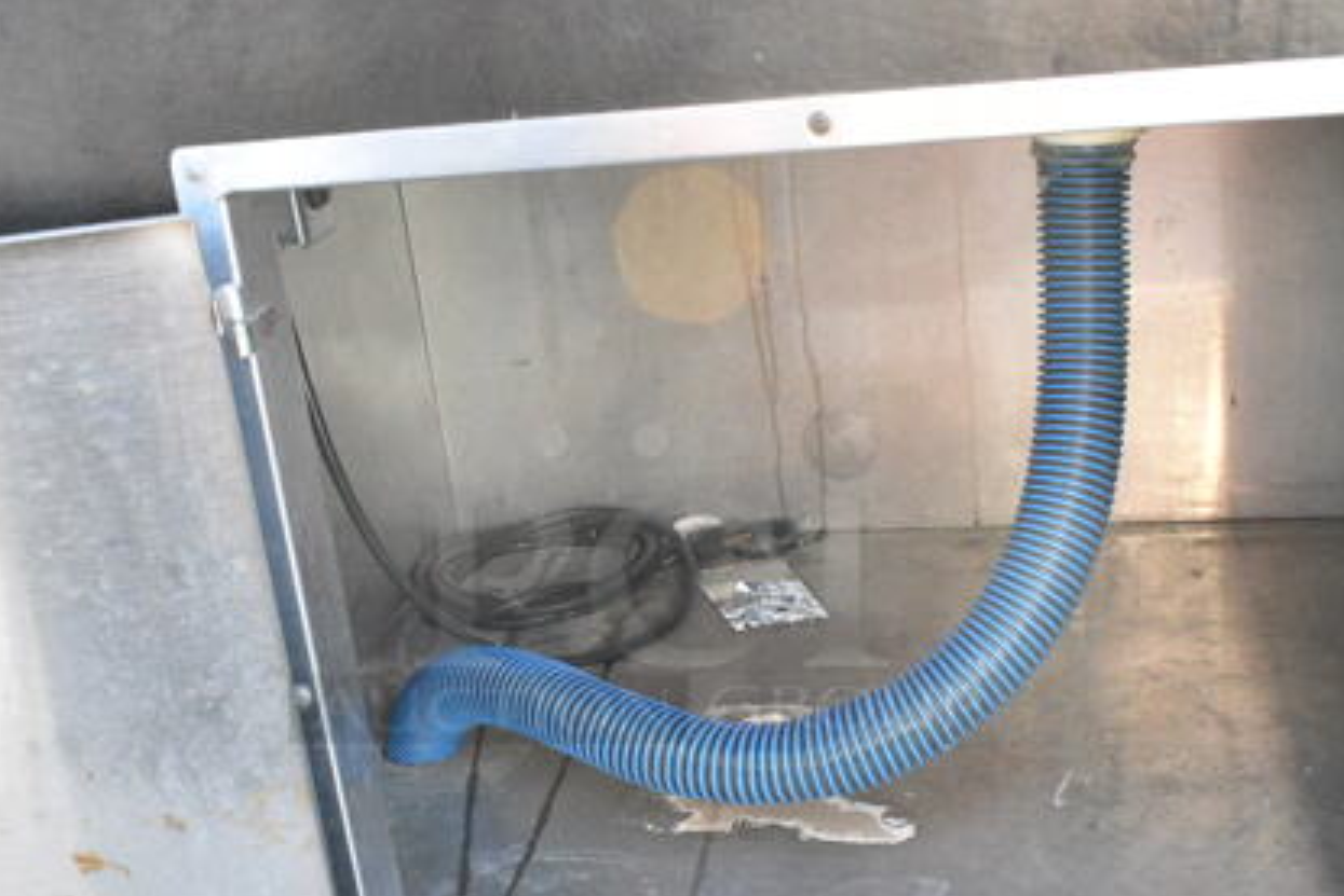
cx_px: 651
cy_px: 573
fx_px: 1895
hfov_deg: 39.1
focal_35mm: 51
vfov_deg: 26.5
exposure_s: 1/320
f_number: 9
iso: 6400
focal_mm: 23
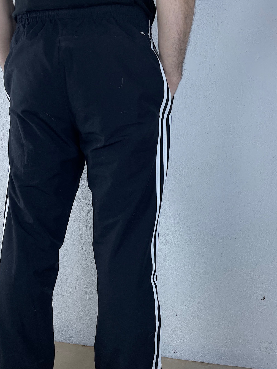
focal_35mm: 31
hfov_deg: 45.4
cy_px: 218
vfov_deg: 58.0
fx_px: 331
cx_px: 136
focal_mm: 4.2
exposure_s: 1/264
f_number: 1.6
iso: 40
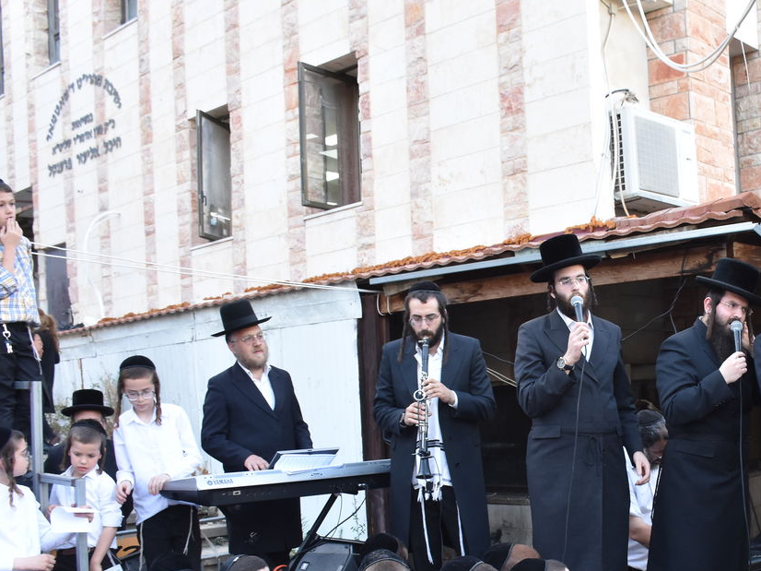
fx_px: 967
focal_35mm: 44
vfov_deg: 32.4
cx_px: 642
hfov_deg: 40.6
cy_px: 406
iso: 1000
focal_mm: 18
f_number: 9
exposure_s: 1/100
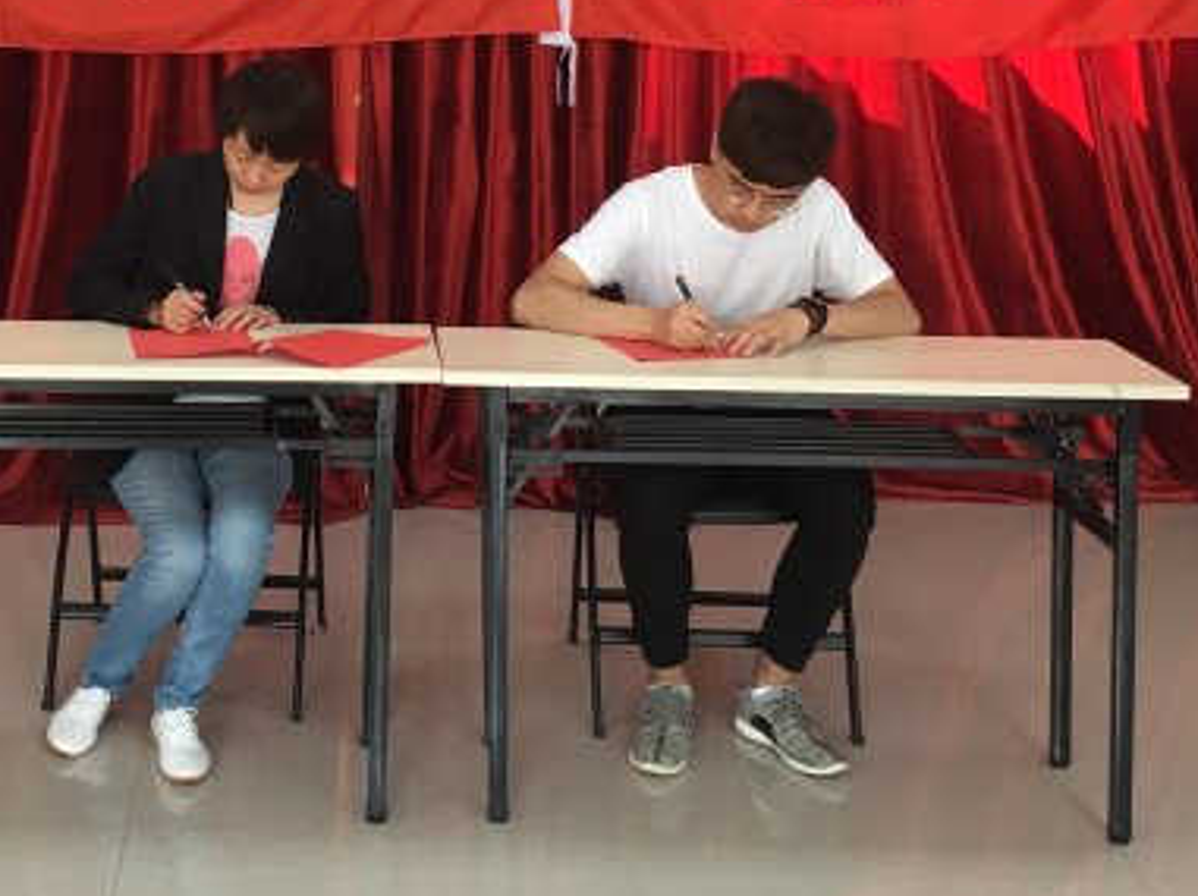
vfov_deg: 21.8
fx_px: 2247
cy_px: 6
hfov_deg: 29.4
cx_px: 307
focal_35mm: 65
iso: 32
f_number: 2.2
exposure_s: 1/17
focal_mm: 4.15
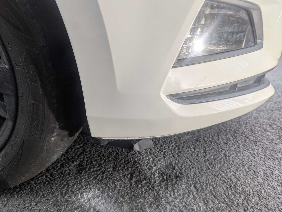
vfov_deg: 56.9
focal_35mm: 24
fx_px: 196
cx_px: 141
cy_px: 106
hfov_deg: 71.5
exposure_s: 1/100
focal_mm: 6.8
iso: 54
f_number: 1.9
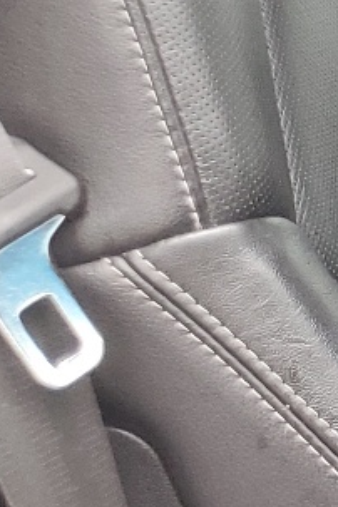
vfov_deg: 14.3
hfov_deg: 7.3
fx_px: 2014
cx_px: 1295
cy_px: 189
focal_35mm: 143
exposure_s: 1/60.2
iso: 74
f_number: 1.5
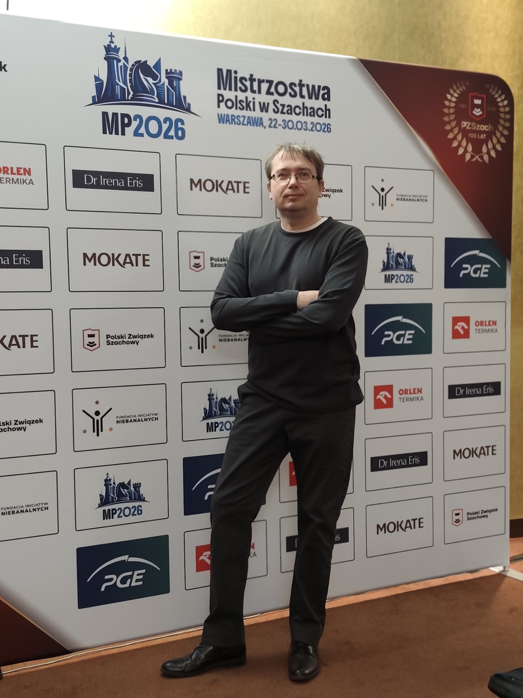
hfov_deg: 31.5
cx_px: 262
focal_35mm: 46
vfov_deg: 41.2
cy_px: 349
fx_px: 927
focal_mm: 6.19
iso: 400
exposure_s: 1/50
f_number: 1.65
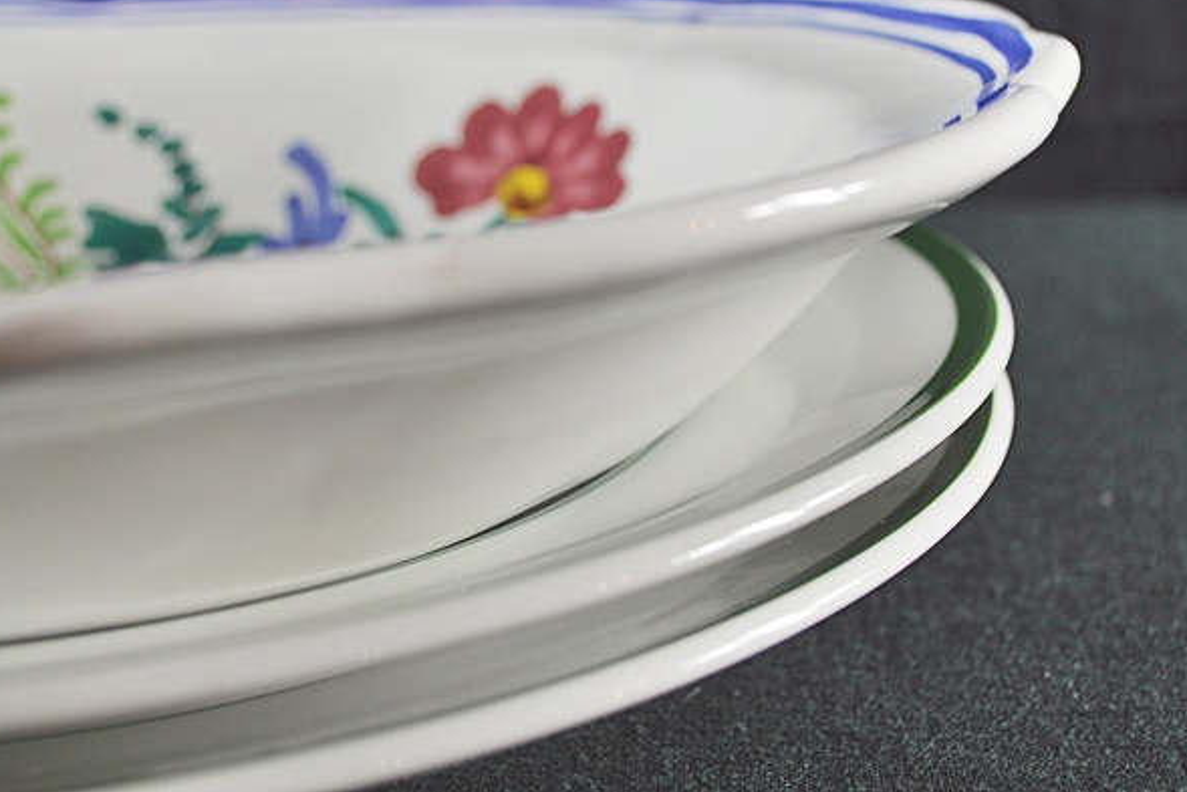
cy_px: 325
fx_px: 1880
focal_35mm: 57
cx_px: 683
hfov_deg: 35.0
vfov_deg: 23.8
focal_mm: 32
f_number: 4.8
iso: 400
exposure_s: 1/40
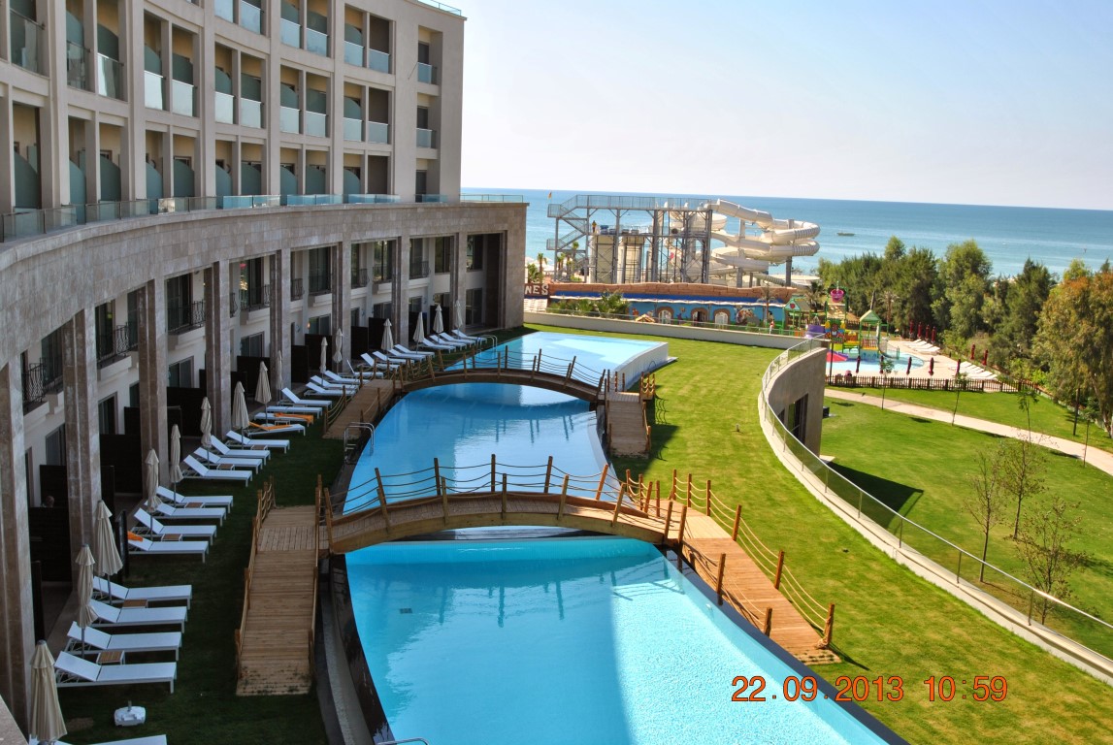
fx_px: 1114
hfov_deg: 53.1
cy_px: 372
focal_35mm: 36
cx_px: 556
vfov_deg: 37.0
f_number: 8
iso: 100
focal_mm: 24
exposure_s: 1/200
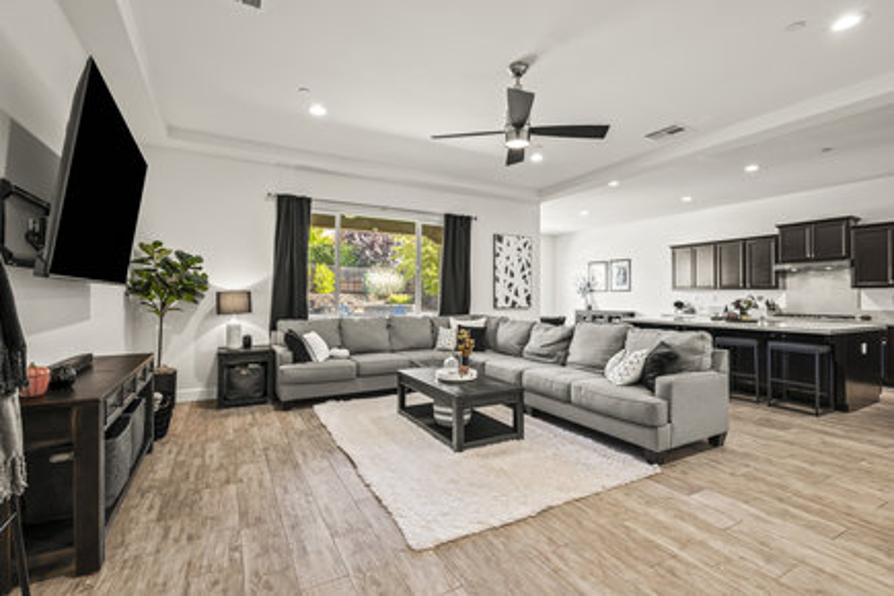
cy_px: 298
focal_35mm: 16
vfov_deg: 73.7
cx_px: 447
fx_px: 397
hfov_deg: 96.7
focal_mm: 16
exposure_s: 1.6
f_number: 8
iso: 200
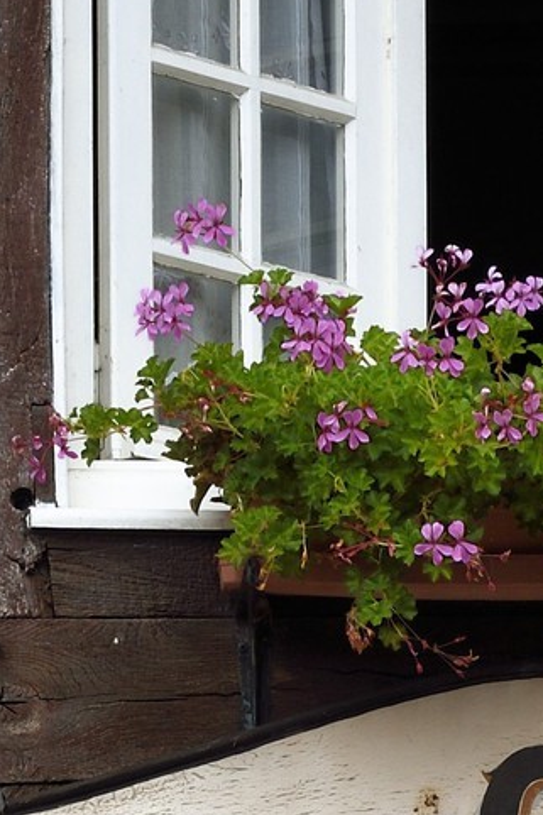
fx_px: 7901
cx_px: 540
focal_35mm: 349
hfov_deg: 3.9
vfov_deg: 5.7
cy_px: 1928
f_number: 13
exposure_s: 1/160
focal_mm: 70
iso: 400
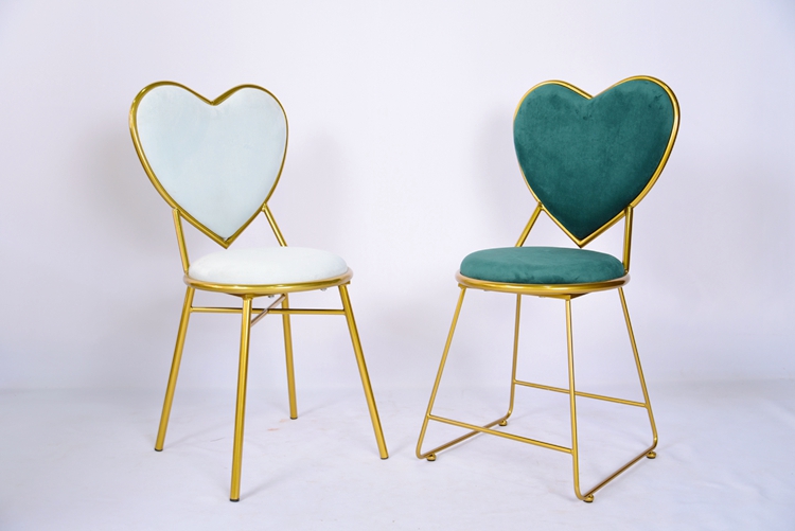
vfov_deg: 33.4
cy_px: 266
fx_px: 884
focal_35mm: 40
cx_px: 398
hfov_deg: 48.4
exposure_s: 1/8
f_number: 4.2
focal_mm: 40
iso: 125
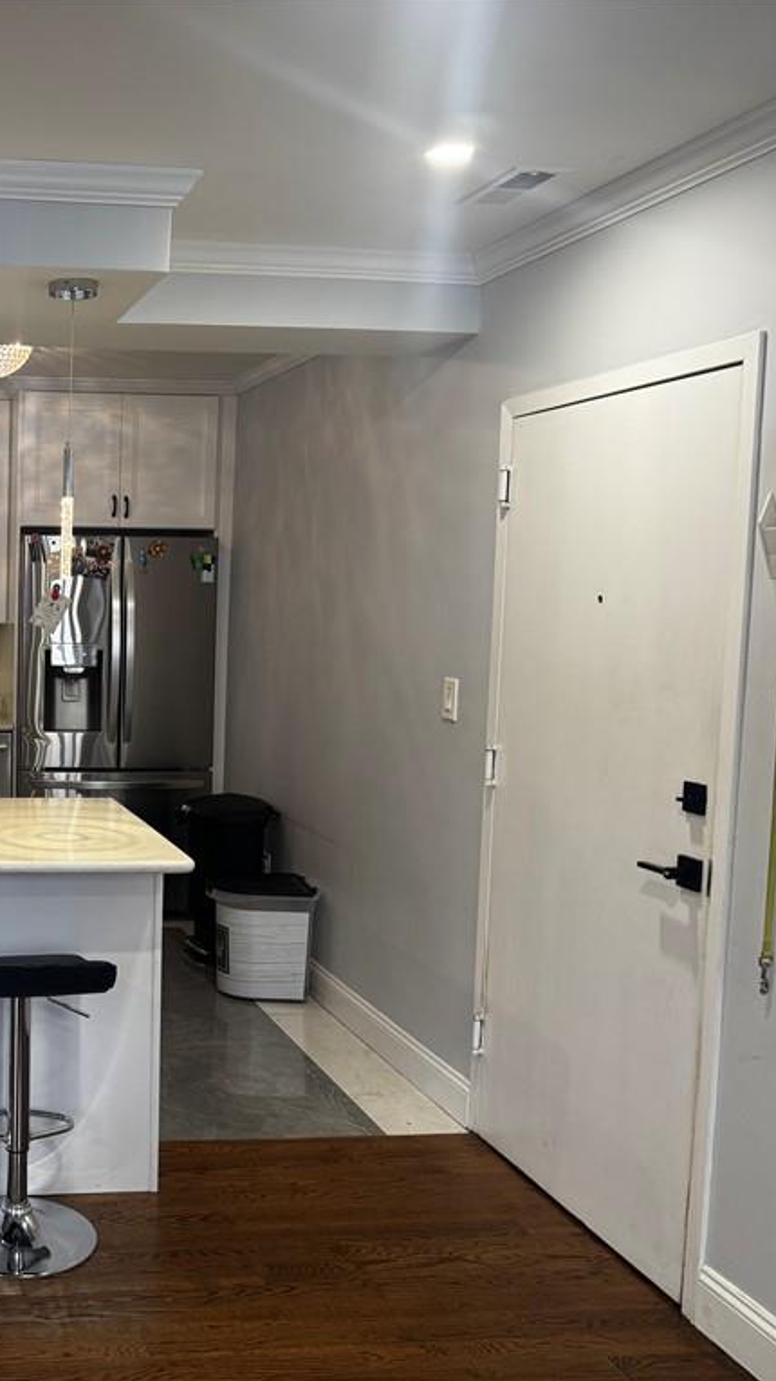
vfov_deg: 56.6
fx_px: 1281
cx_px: -27
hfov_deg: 30.9
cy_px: 690
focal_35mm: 35
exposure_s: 1/60
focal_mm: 6.76
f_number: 1.78
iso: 125
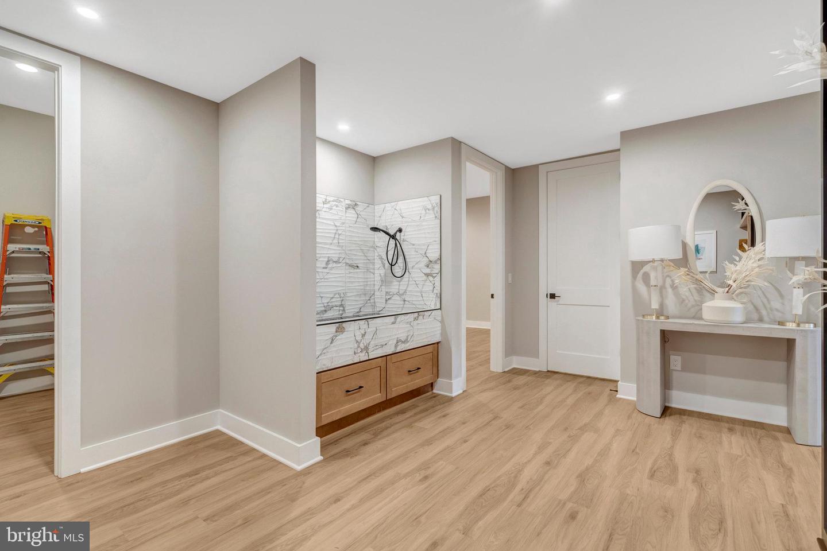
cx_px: 414
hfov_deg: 96.7
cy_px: 276
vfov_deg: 73.7
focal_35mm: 16
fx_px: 368
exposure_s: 1/20
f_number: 8
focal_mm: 16
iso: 1250
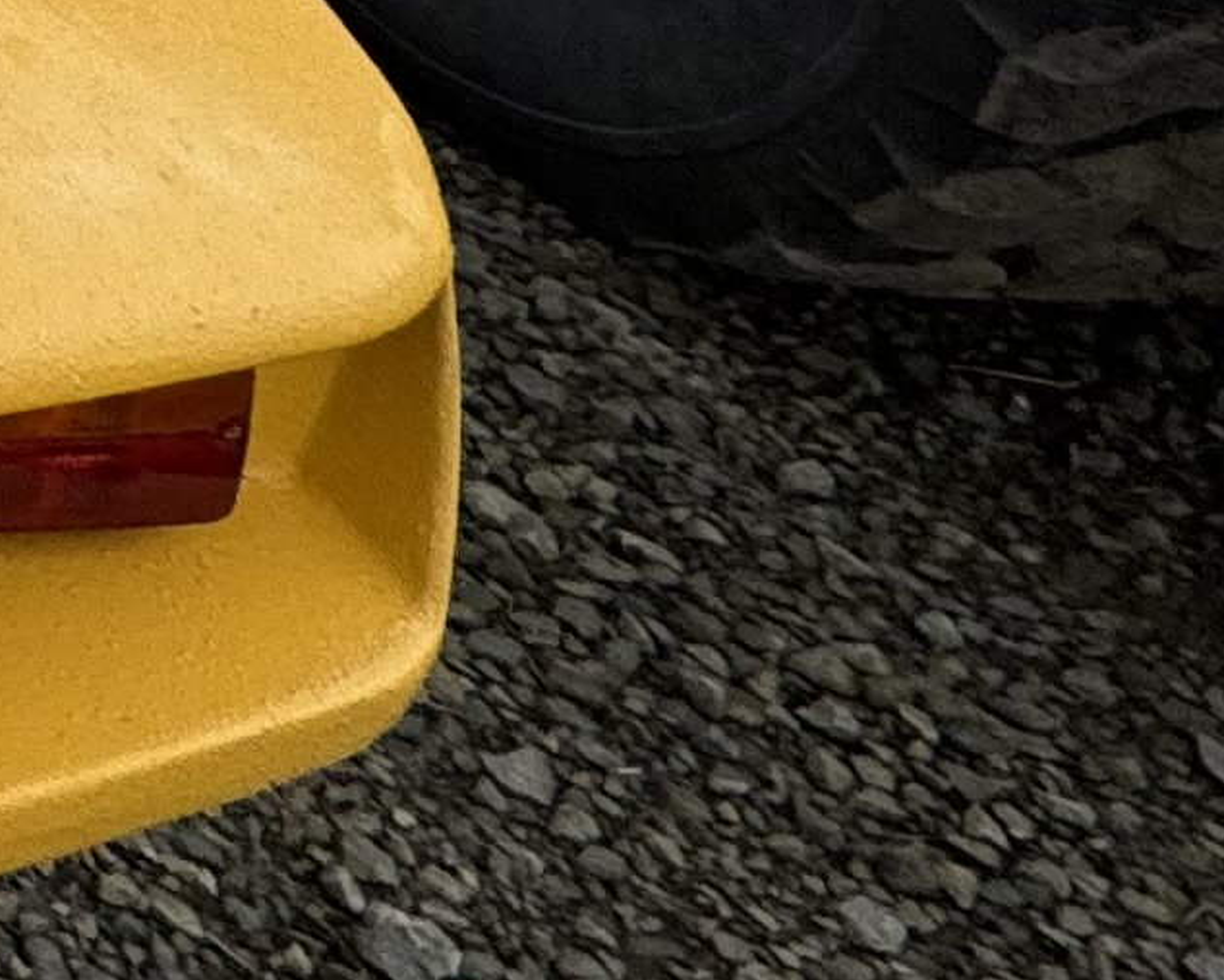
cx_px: -2117
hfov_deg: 12.8
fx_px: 3153
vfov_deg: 13.0
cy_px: -1428
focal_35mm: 87
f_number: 2.2
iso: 50
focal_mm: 2.22
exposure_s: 1/968
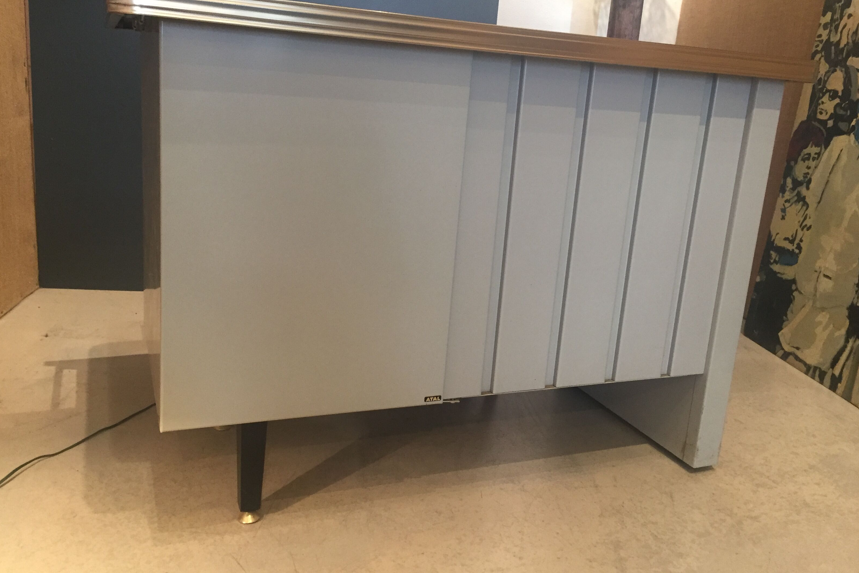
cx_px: 421
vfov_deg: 42.3
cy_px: 256
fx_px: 740
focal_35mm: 31
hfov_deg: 60.3
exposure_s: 1/33
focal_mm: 4.15
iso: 200
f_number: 2.2
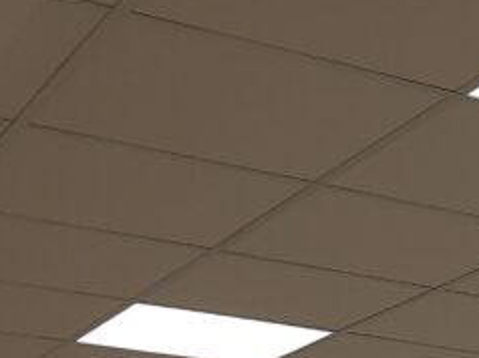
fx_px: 1548
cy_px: 634
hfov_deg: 16.5
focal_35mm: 112
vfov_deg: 12.2
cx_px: 638
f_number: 1.7
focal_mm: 3.93
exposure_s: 1/100
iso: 40
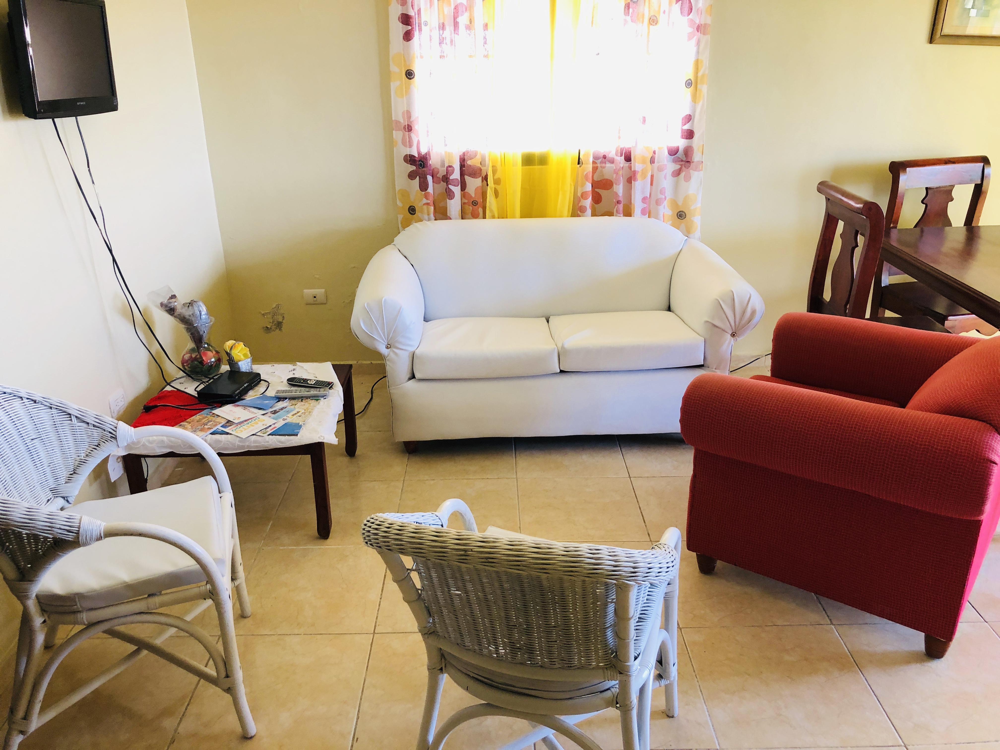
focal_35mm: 28
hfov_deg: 63.4
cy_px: 375
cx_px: 500
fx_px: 809
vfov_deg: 49.7
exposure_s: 1/20
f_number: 1.8
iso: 40
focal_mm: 3.99
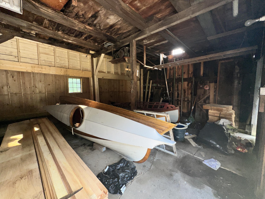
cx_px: 132
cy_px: 100
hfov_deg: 102.1
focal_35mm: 14
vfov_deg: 85.7
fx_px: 107
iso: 50
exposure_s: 1/122
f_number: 2.2
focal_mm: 2.22
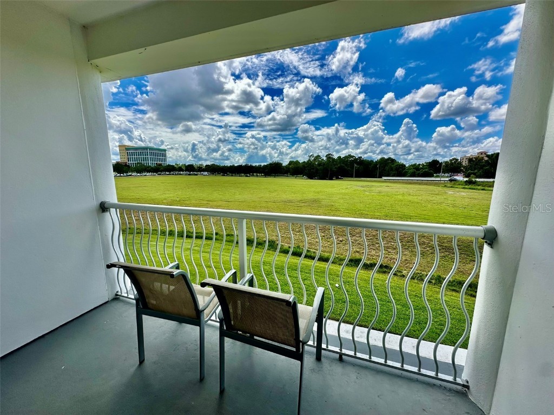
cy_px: 208
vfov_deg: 85.7
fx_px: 224
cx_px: 277
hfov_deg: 102.1
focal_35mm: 14
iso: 50
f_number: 2.2
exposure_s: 1/2174
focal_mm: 2.22
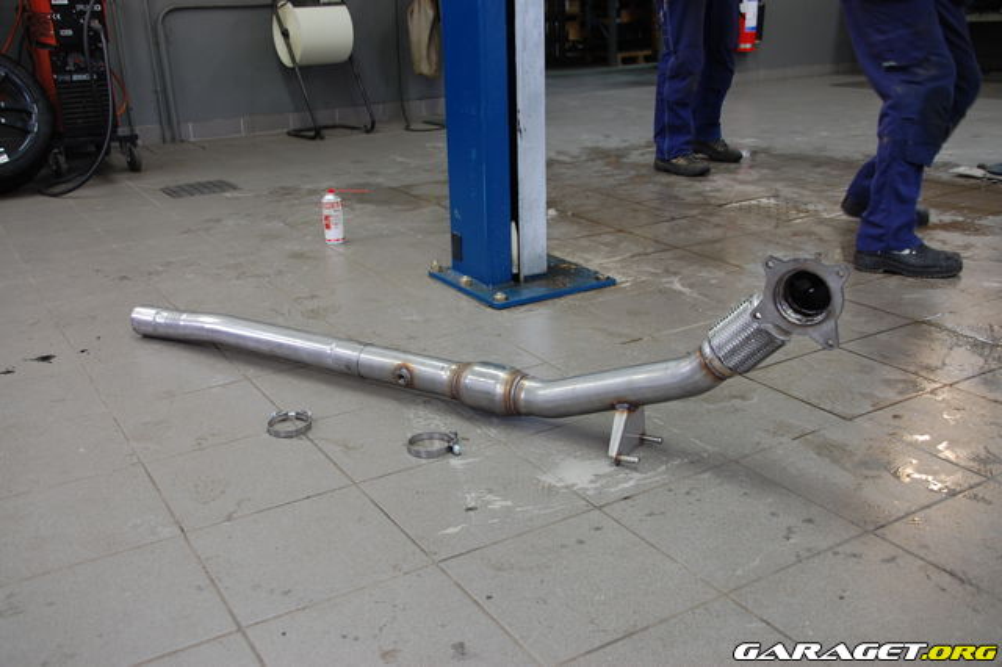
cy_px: 334
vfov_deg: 34.2
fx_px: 1085
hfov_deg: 49.6
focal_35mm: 39
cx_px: 501
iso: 200
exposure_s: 1/20
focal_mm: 26
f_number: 4.5
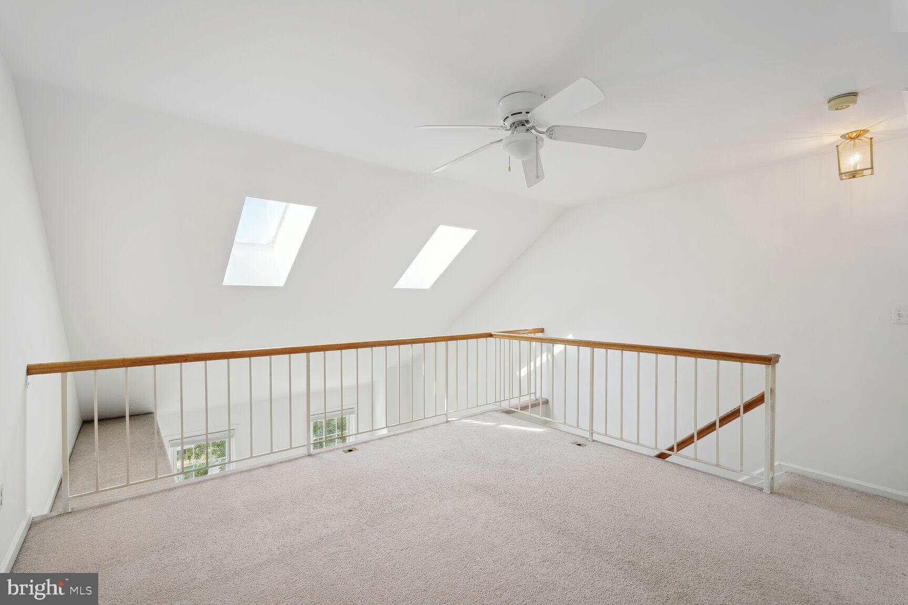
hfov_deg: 96.7
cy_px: 302
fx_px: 404
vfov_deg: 73.7
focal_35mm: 16
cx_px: 454
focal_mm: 16
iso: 200
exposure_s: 1/25
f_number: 8
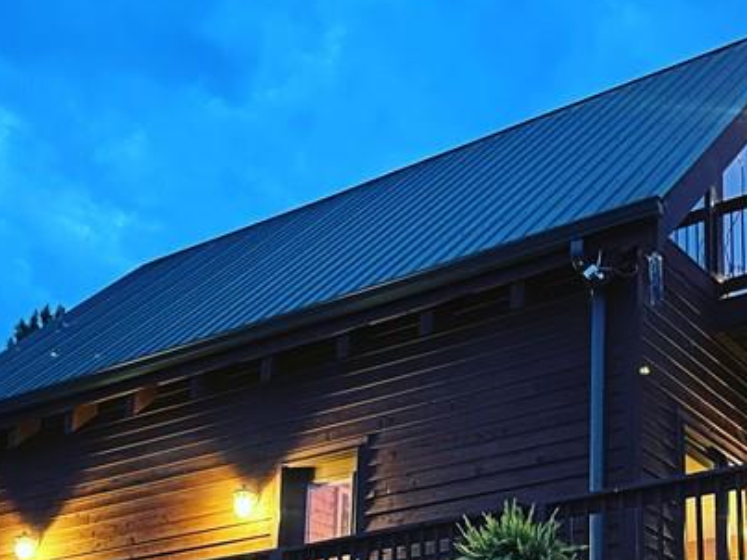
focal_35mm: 61
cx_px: 436
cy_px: 612
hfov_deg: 31.6
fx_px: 1316
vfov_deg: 22.7
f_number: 1.78
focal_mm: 6.86
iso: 1600
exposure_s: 1/20
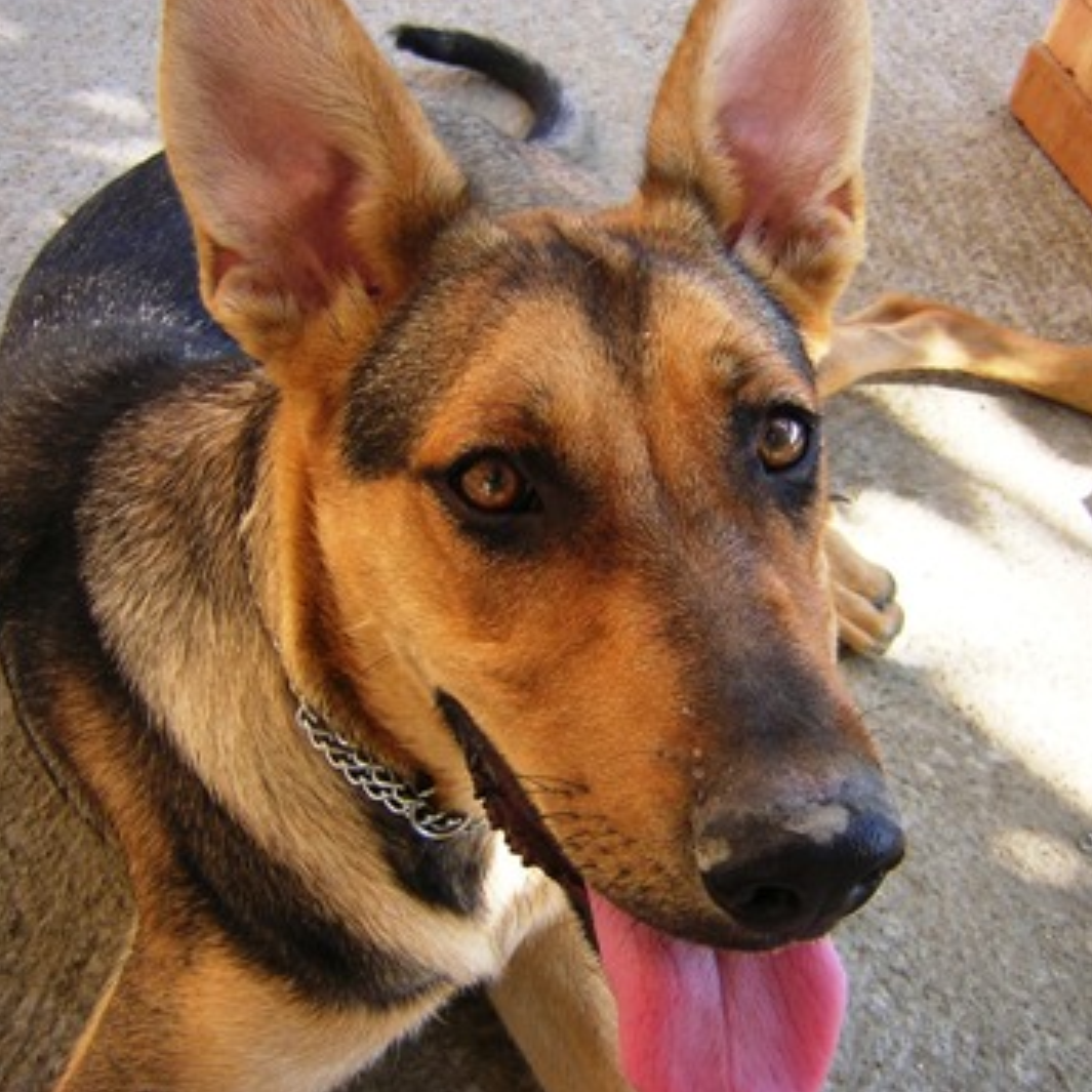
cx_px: 668
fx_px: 1535
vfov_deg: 39.2
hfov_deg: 39.0
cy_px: 544
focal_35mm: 43
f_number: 2.6
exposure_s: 1/230
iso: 100
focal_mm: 4.7
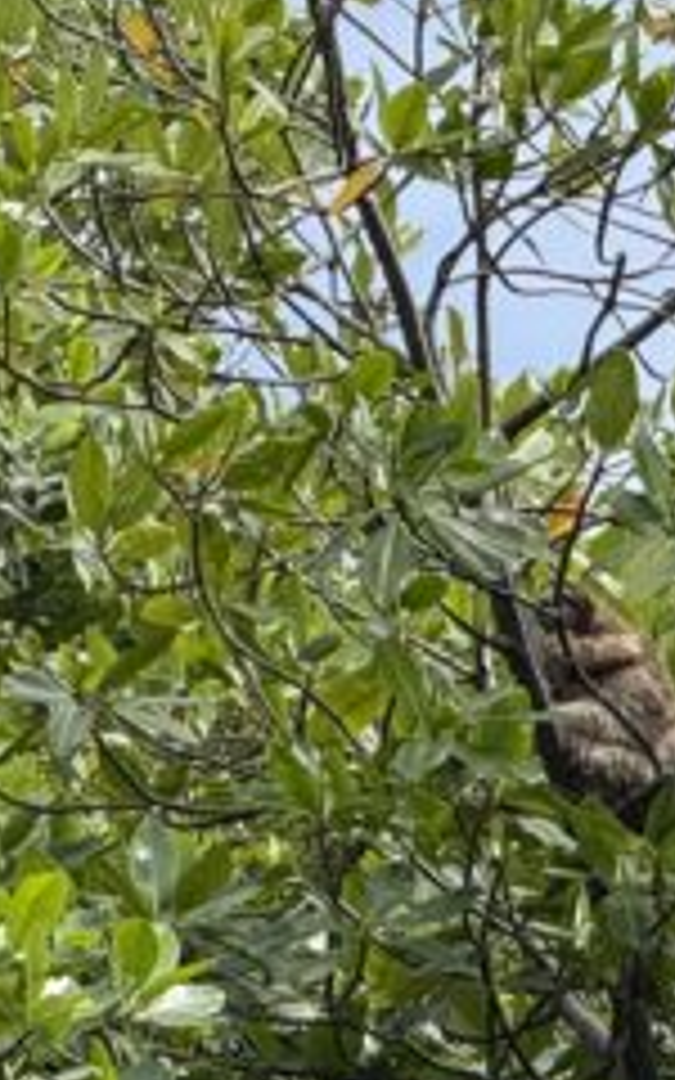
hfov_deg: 6.2
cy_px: 662
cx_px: 729
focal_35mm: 212
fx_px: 6240
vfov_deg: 9.9
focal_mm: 15.66
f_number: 2.8
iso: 50
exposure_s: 1/1294
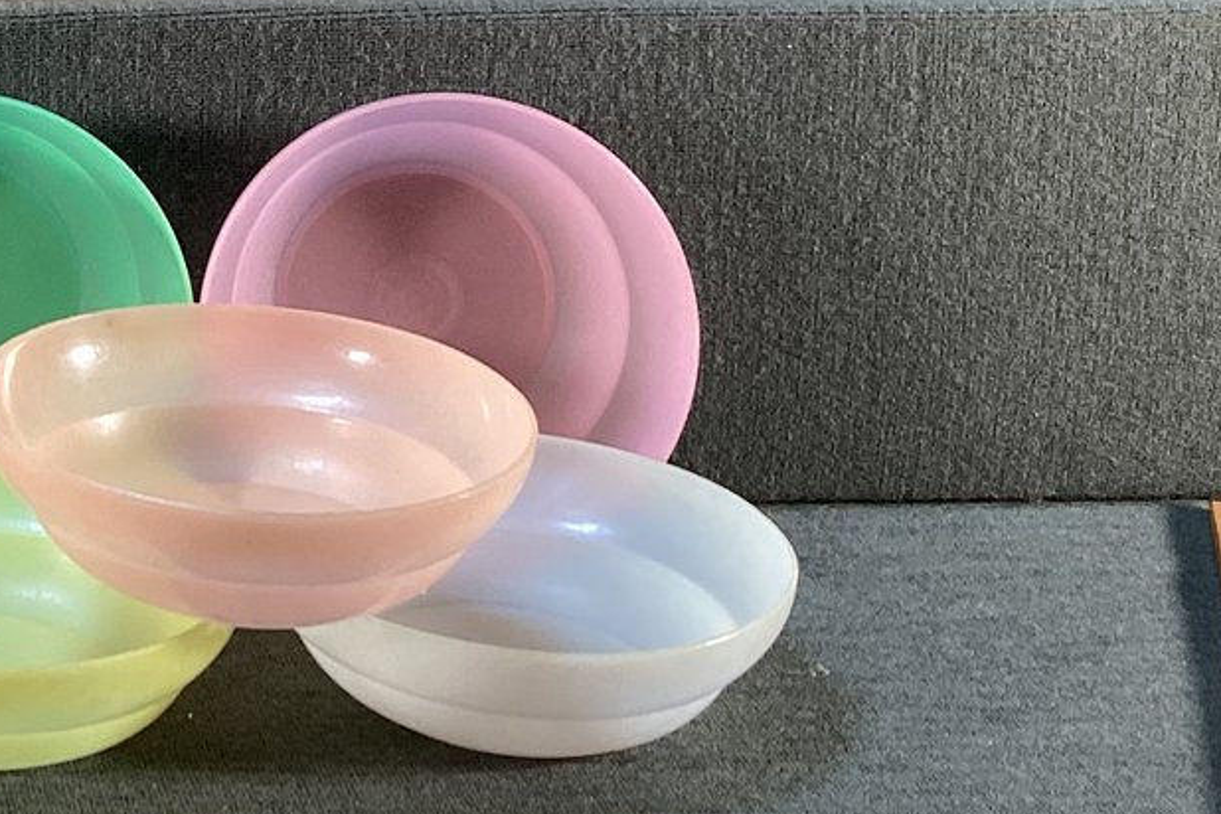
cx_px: -208
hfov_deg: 23.6
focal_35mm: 79
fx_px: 2679
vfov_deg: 16.3
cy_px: -264
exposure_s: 1/60
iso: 64
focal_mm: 3.3
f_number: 2.4
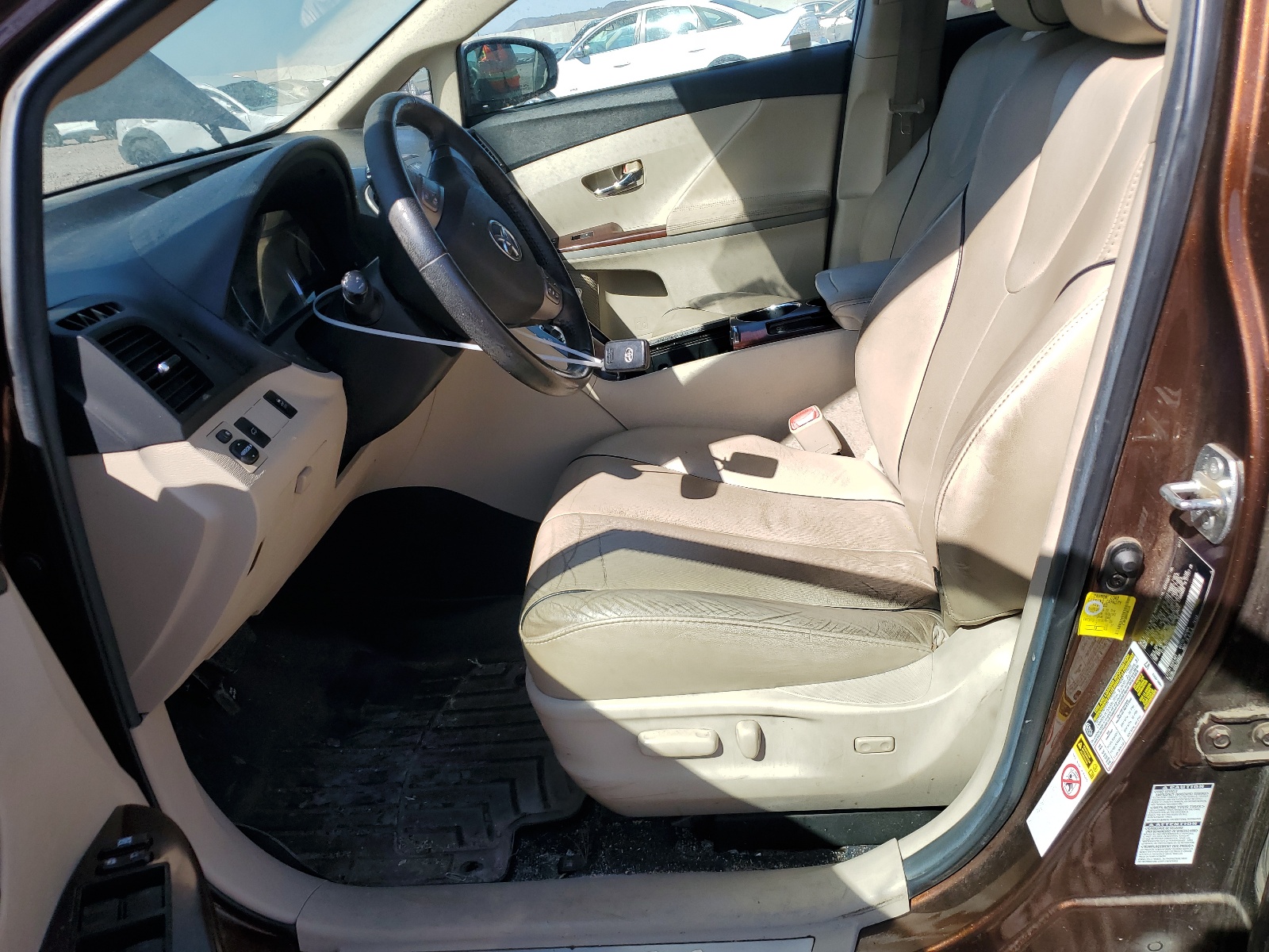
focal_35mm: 26
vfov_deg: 53.1
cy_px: 476
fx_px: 953
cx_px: 634
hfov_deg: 67.3
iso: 50
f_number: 1.5
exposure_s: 1/1667
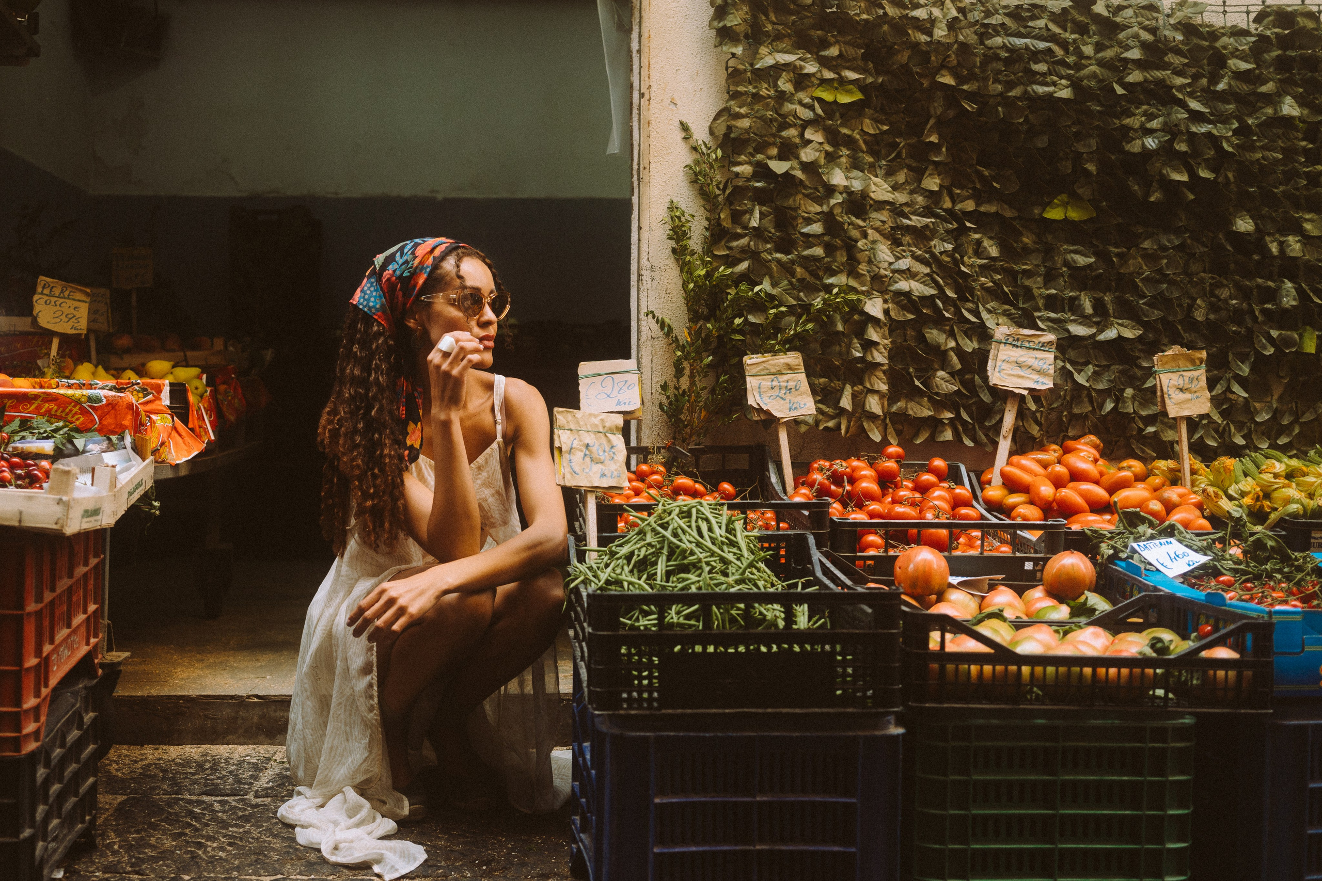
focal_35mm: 35
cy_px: 440
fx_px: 1285
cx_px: 661
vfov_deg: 37.9
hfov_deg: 54.4
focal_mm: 35
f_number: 3.5
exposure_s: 1/250
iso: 250
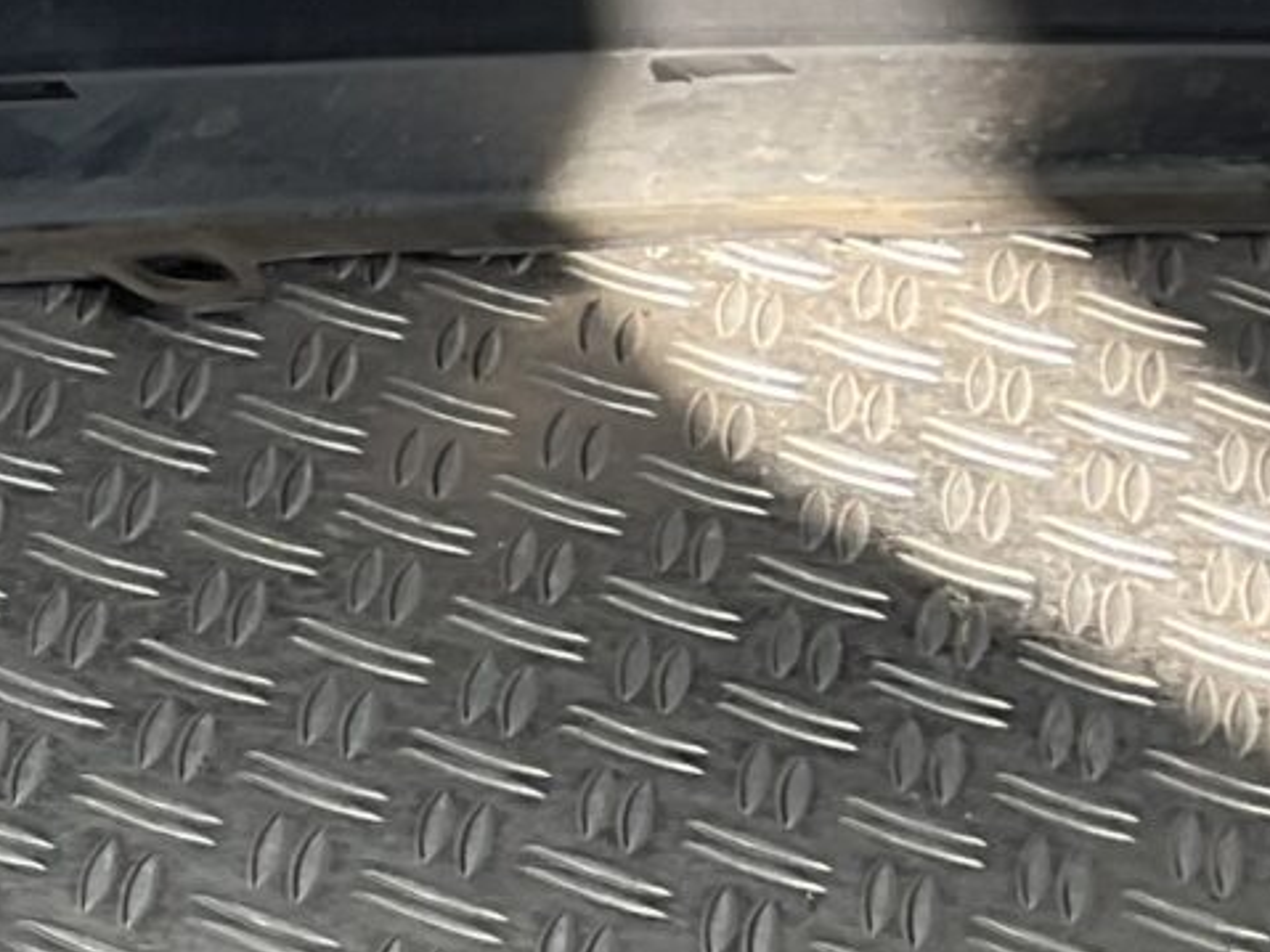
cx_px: -1729
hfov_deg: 10.9
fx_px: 5685
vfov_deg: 9.6
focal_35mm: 155
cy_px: 536
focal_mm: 3
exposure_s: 1/103
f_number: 1.8
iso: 16
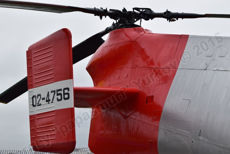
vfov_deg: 16.6
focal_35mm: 82
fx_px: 527
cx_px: 115
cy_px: 77
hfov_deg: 24.6
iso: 100
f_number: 10
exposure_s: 1/200
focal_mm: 55
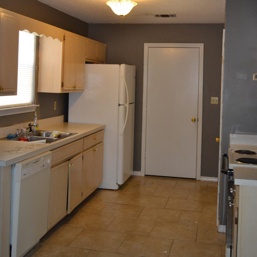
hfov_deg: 36.8
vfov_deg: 36.1
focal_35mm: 46
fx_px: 386
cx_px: 128
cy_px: 70
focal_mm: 24
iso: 640
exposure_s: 1/60
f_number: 4
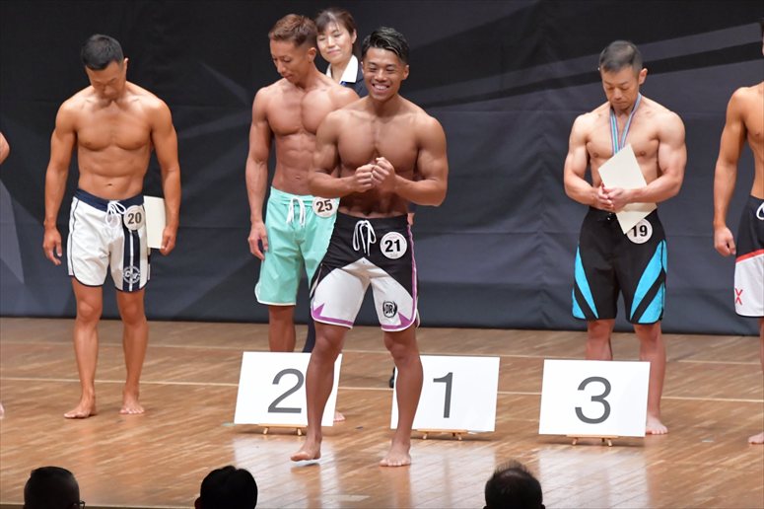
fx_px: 6045
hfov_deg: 7.2
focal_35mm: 285
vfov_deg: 4.8
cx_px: 382
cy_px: 254
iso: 8000
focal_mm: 190
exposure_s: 1/400
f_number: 5.6
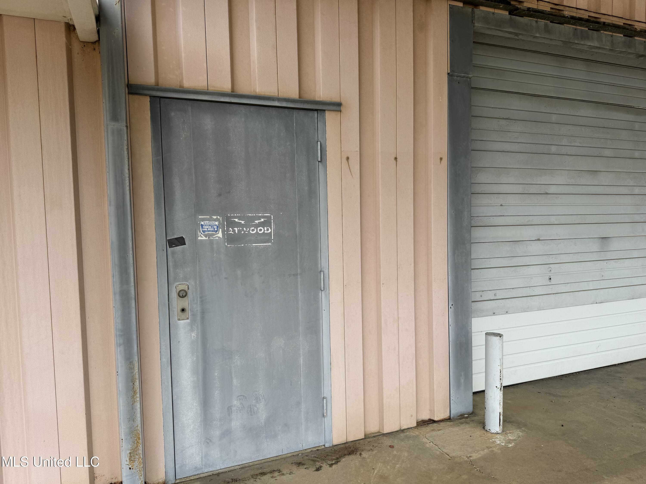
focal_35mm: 24
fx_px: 448
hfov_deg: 71.6
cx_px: 323
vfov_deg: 56.8
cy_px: 242
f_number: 1.78
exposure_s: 1/1059
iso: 80
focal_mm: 6.76
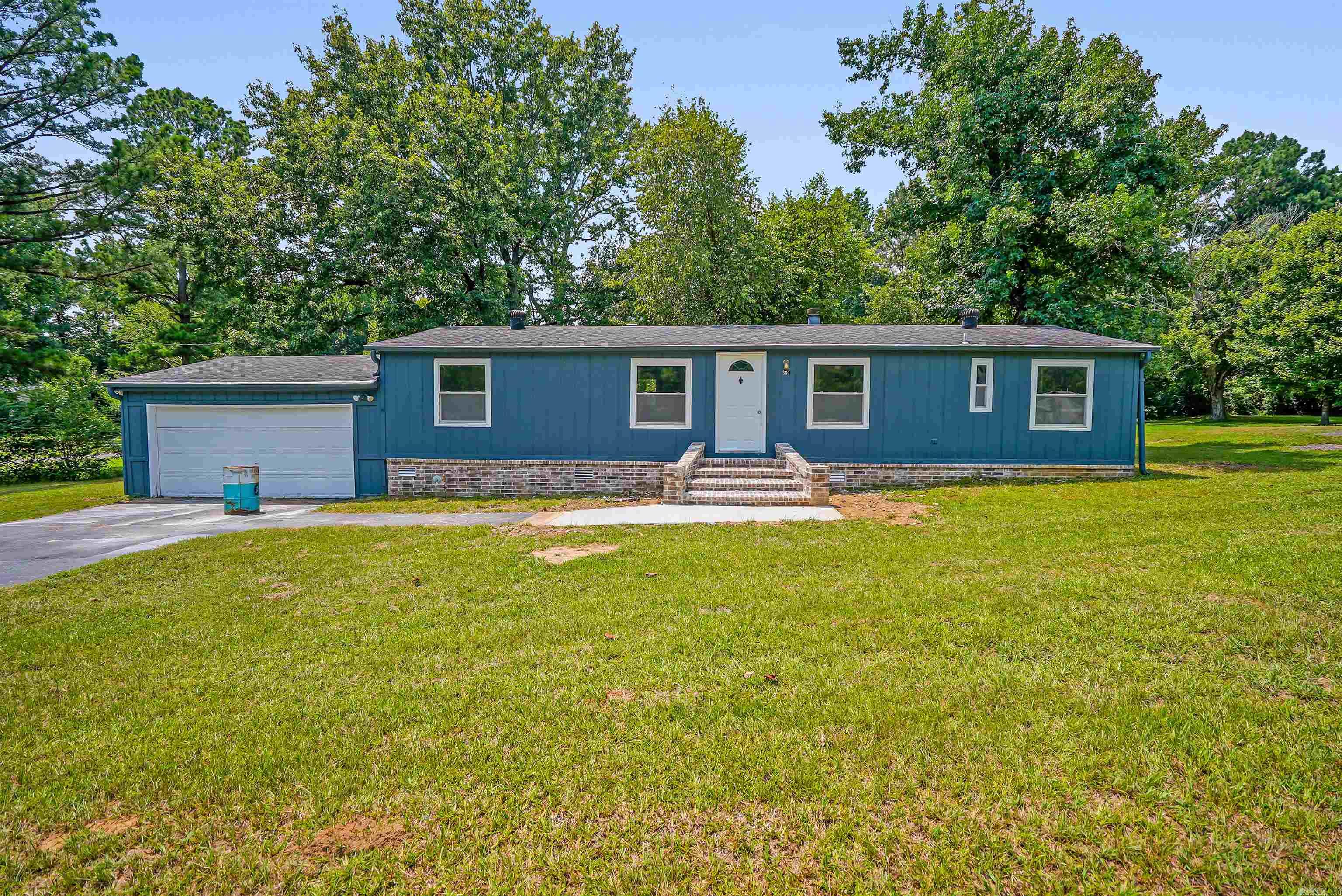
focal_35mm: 16
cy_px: 448
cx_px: 671
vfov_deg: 73.8
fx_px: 597
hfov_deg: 96.7
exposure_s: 1/1000
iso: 100
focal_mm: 16
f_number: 4
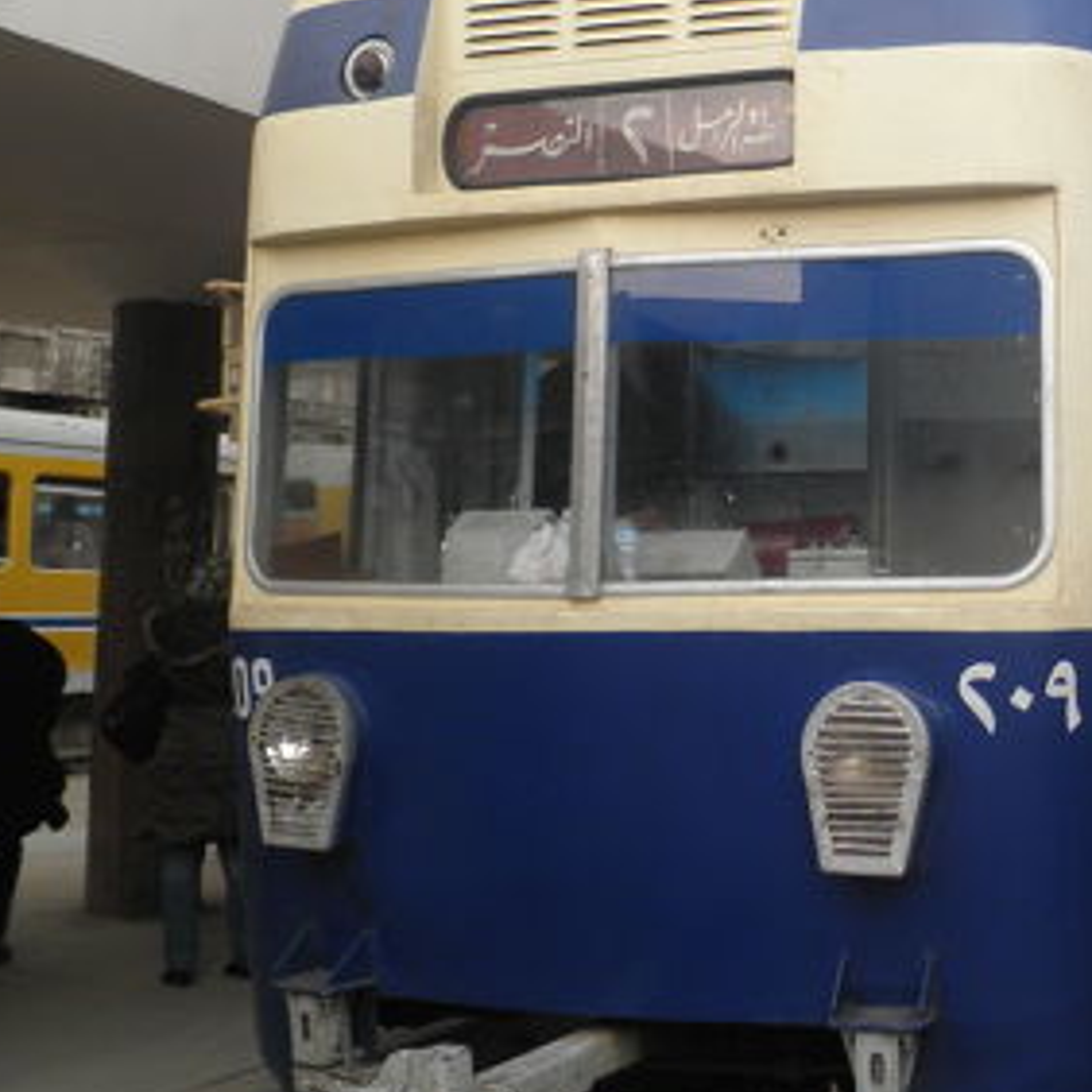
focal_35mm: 53
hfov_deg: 30.1
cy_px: 292
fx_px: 1892
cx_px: 1073
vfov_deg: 31.7
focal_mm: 4.7
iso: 64
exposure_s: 1/40
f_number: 7.9
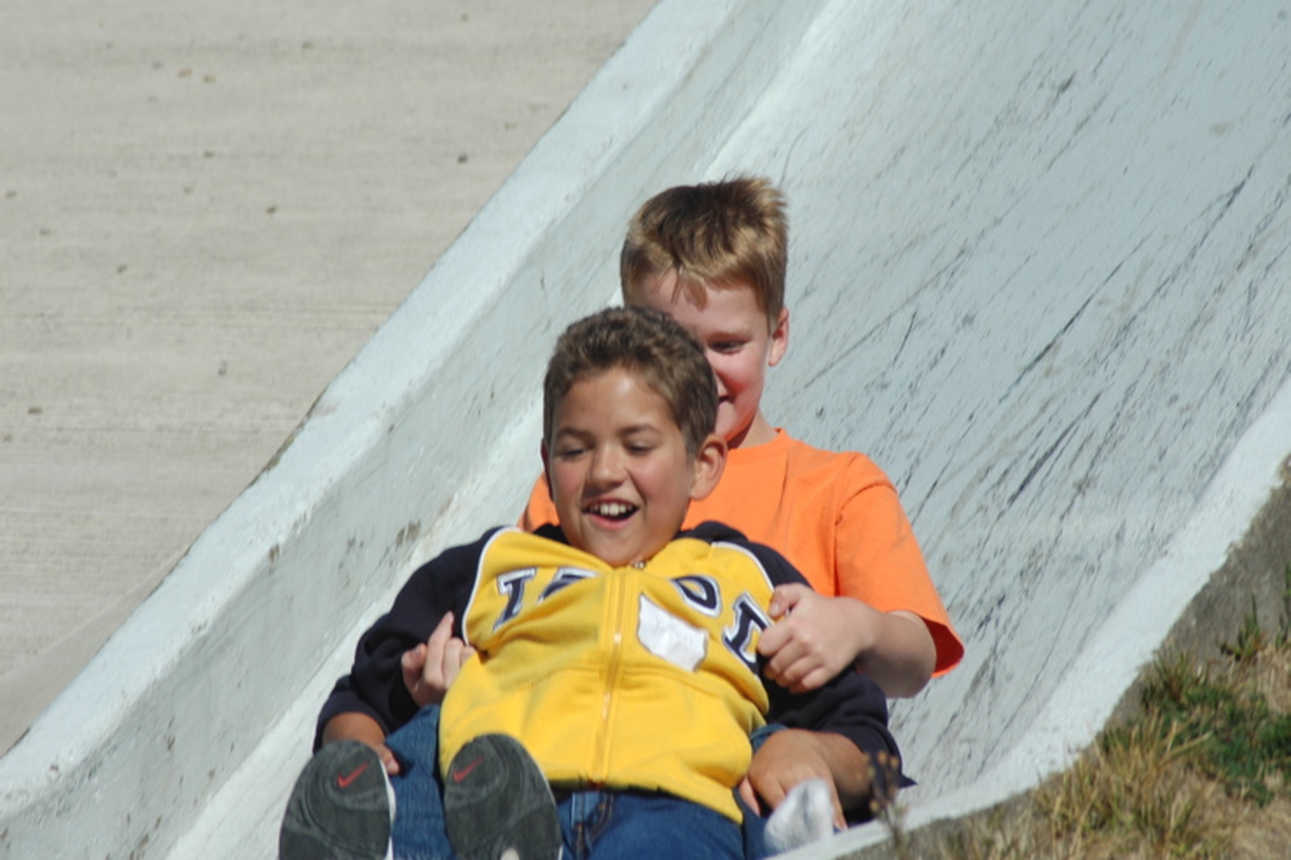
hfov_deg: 4.6
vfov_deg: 3.1
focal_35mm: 450
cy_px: 430
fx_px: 16130
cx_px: 646
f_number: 13
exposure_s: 1/400
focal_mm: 300
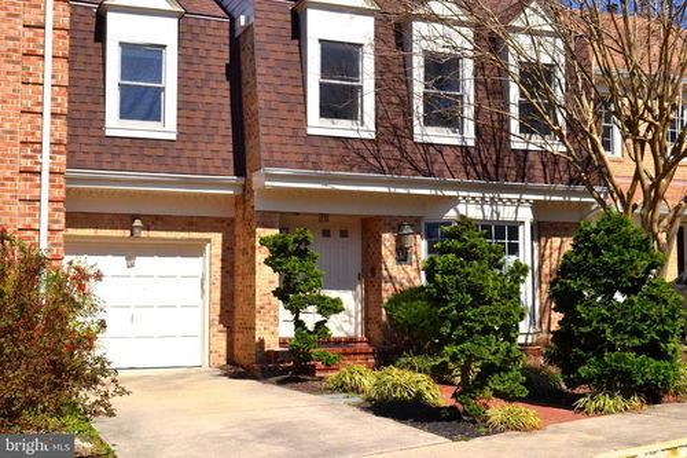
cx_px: 344
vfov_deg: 28.1
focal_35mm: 48
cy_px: 229
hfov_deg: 41.1
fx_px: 916
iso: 100
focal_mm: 32
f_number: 9
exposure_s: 1/200
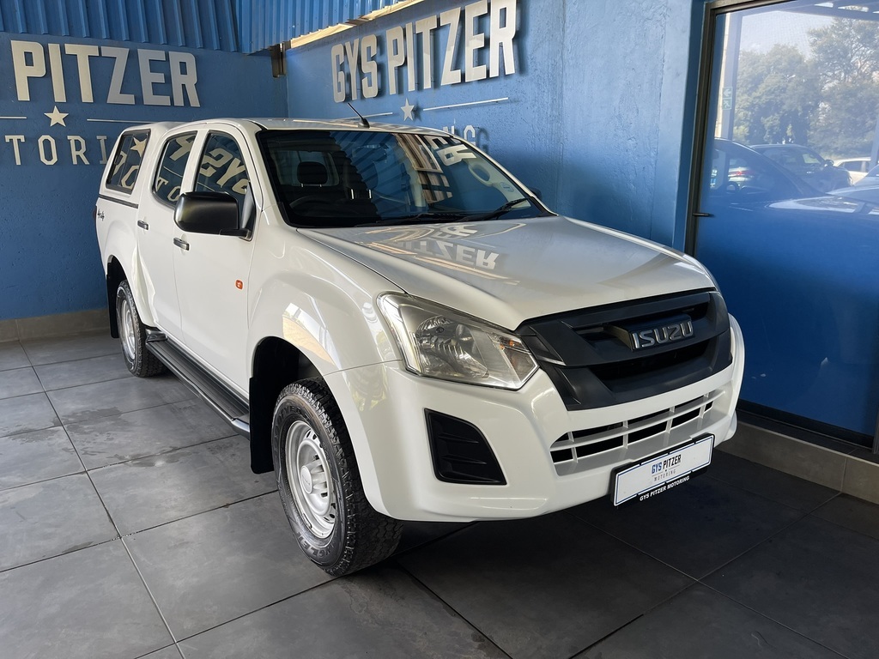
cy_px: 330
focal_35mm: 25
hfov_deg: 69.4
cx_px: 440
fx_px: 635
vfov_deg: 54.9
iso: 100
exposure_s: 1/100
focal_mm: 5.1
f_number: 1.6
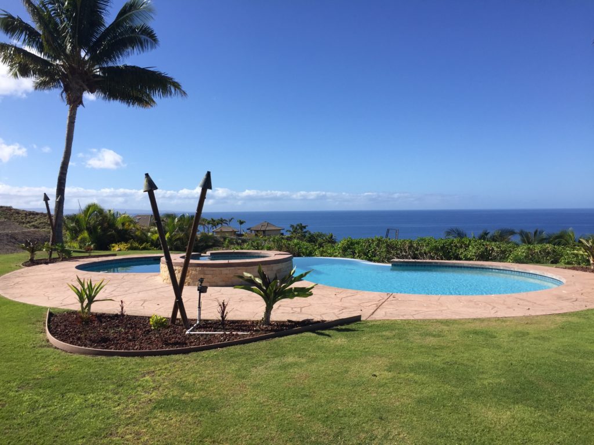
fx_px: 498
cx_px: 297
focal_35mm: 29
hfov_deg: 61.7
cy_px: 222
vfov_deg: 48.2
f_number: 2.2
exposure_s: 1/2198
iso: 32
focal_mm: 4.15
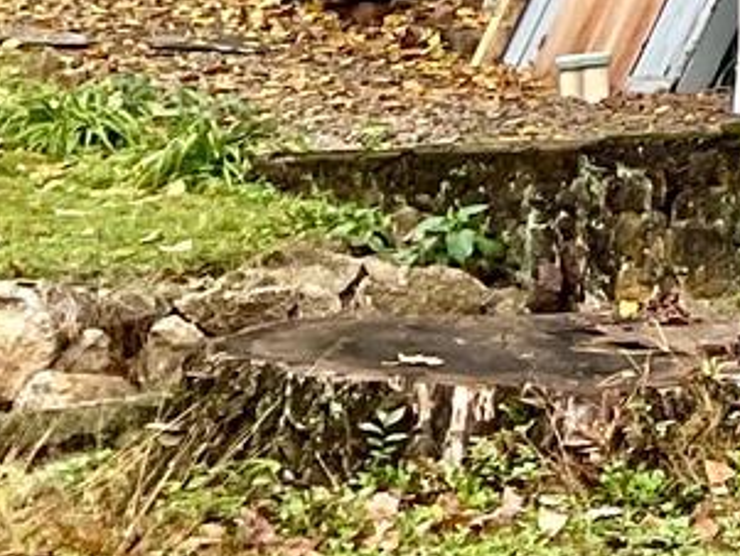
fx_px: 4213
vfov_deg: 7.0
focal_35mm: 197
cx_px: 2188
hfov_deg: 8.5
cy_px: -851
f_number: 1.8
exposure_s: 1/1121
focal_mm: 3
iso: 16
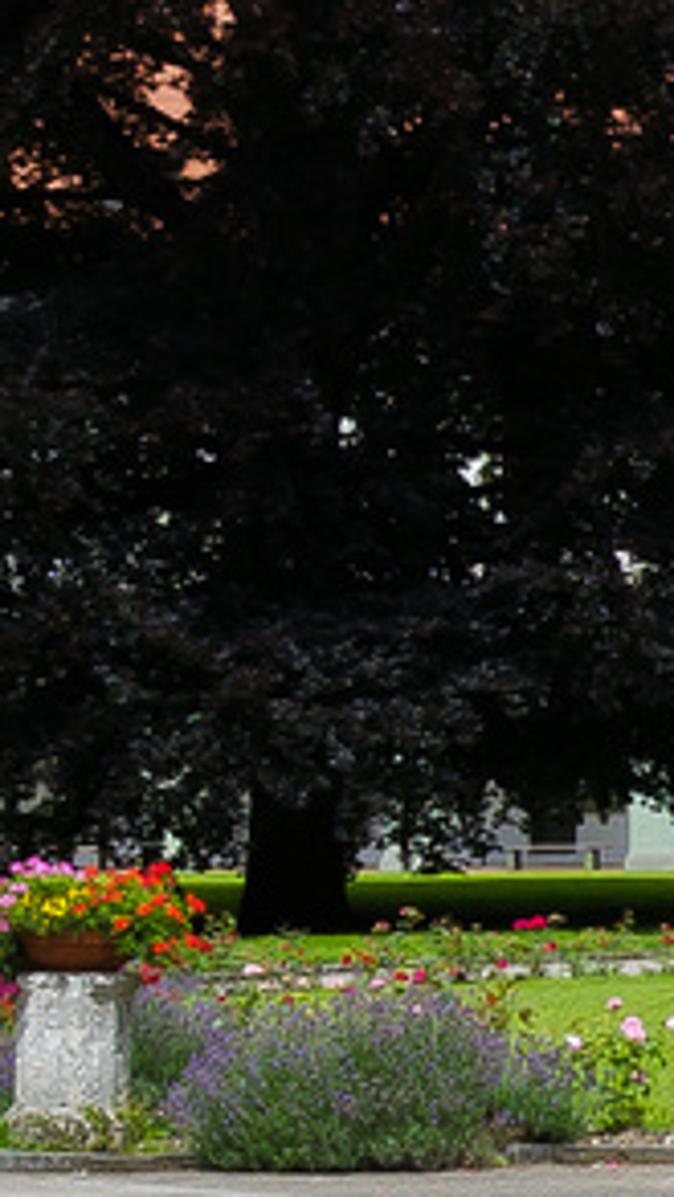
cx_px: 1808
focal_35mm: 157
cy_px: 494
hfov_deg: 7.1
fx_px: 4984
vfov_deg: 13.7
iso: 200
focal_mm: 18
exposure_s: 1/500
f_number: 8
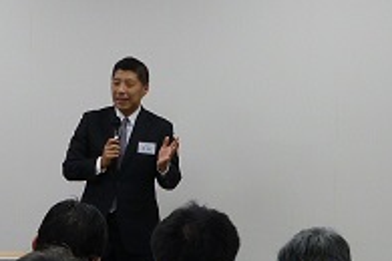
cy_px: 210
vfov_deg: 8.2
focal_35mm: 167
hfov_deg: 12.3
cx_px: 122
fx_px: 1818
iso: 100
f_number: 3.2
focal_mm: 8
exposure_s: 1/40
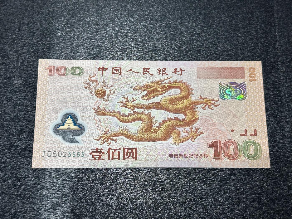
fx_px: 405
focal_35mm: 48
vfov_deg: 30.3
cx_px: 146
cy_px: 110
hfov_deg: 39.7
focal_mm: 6.86
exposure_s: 1/50
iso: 80
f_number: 1.78
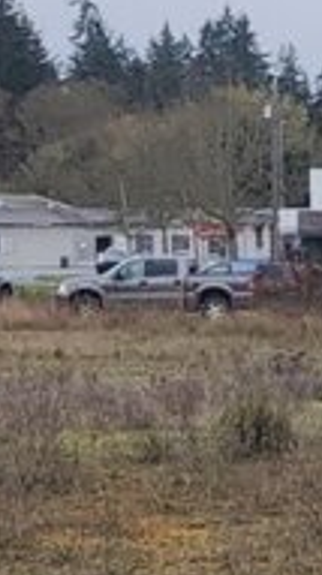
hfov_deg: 6.2
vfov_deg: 11.7
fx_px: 2802
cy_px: 310
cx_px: 819
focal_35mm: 184
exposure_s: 1/447
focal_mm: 6.4
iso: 12
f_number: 1.8
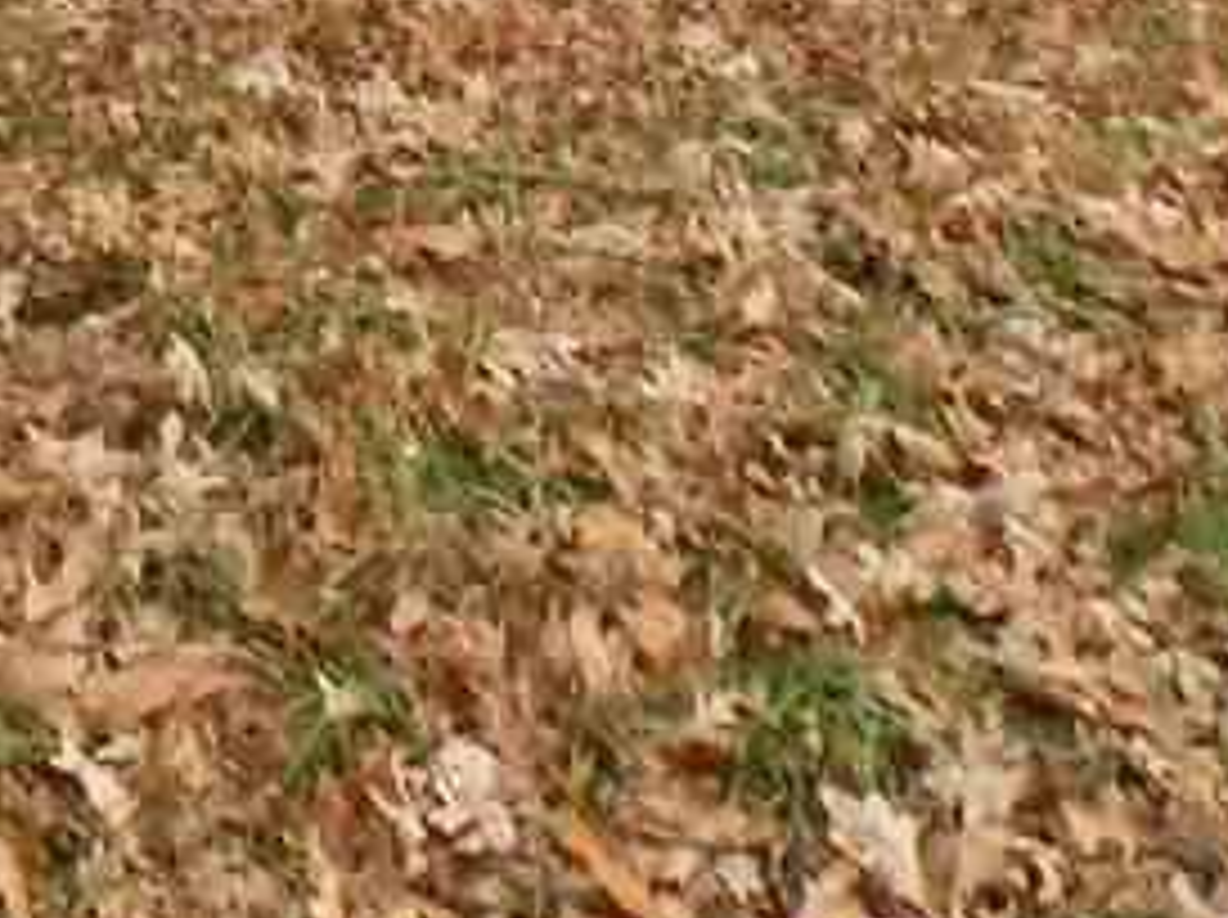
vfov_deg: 11.9
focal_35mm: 108
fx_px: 3826
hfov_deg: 16.8
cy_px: -1035
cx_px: -508
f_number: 3.1
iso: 80
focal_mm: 4
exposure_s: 1/200
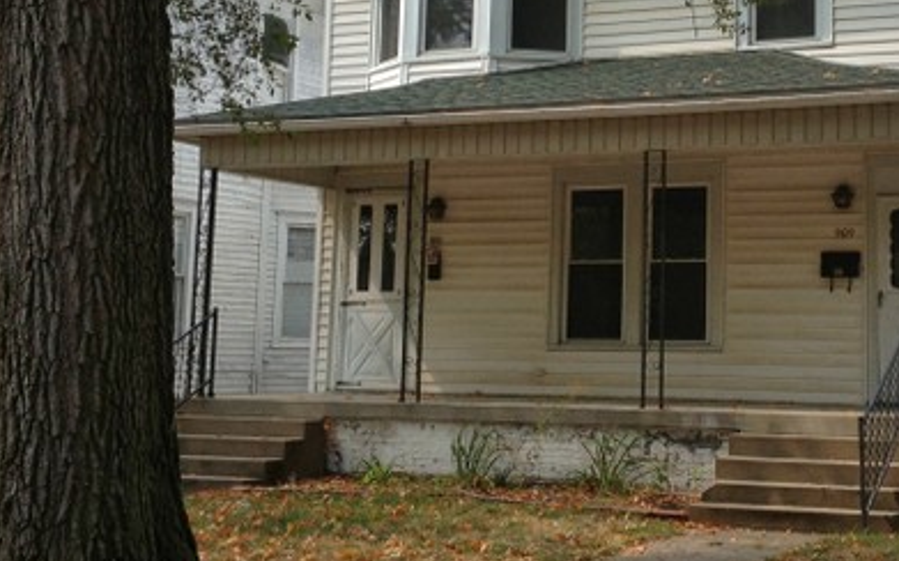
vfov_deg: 17.0
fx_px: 1861
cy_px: 126
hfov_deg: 27.0
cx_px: 618
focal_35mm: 76
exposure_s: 1/756
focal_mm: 4.28
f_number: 2.4
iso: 50
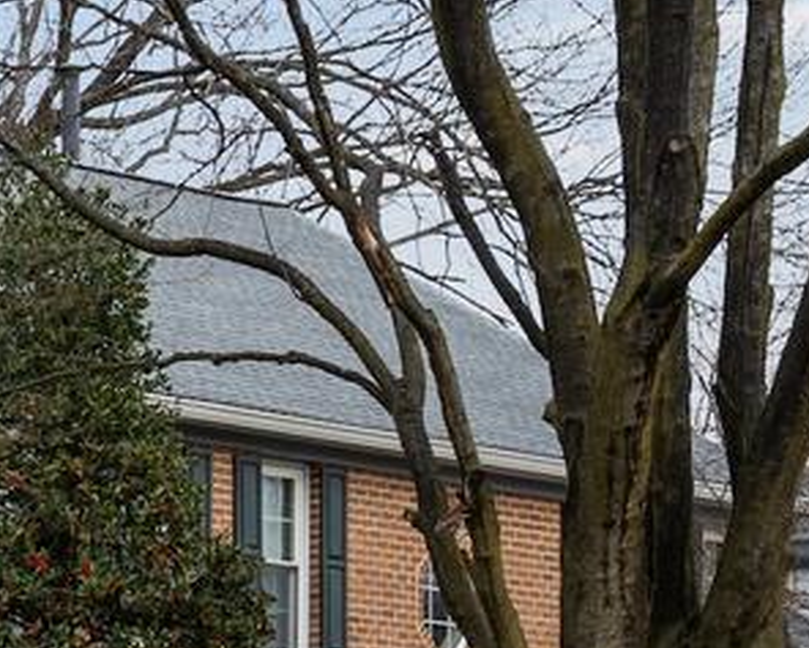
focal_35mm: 195
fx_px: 4670
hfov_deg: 8.0
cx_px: -1886
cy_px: 357
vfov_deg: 7.9
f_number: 8
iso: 250
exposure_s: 1/250
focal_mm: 30
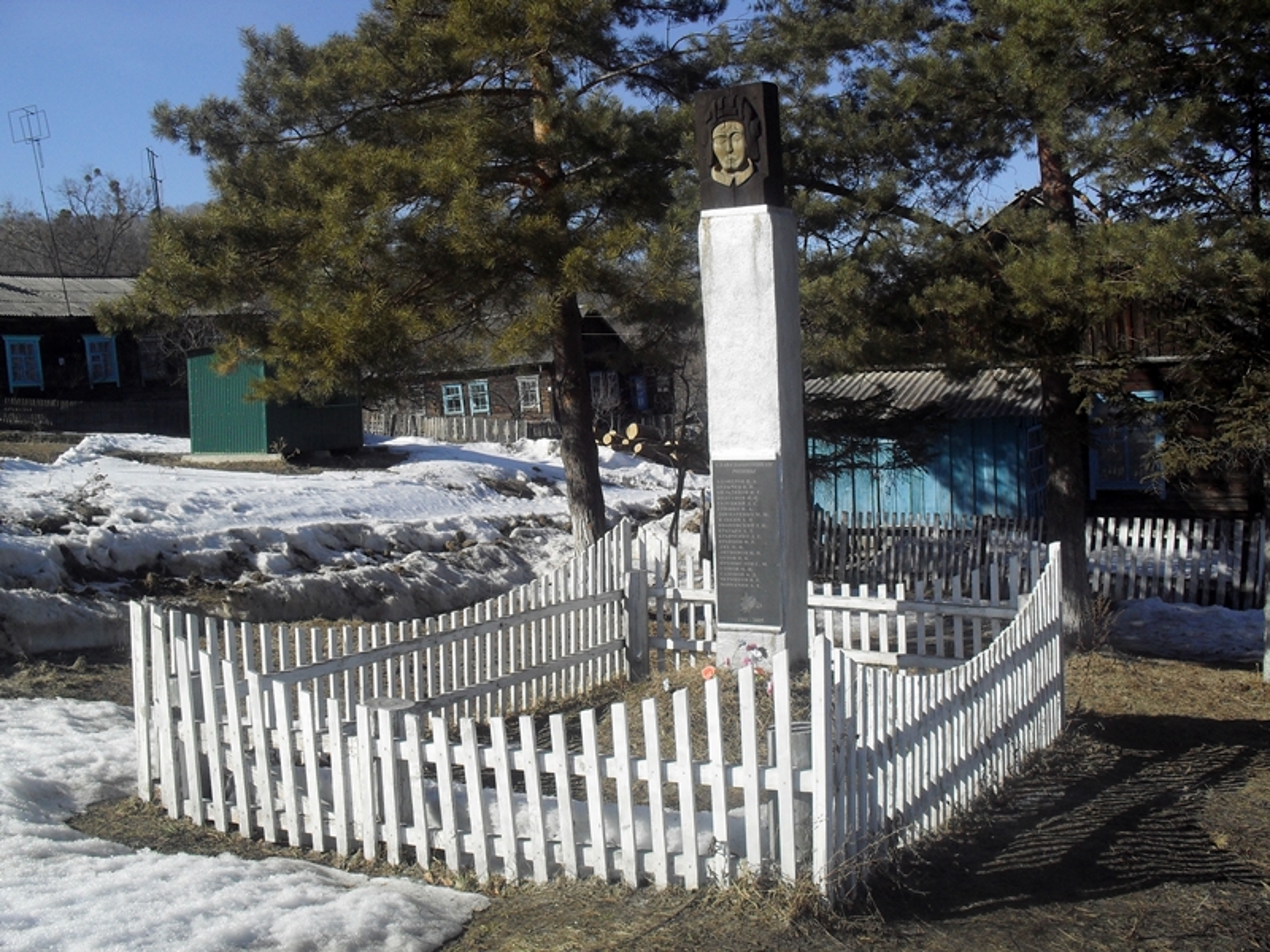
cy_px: 476
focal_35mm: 35
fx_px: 1284
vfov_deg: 40.7
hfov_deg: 52.6
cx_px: 635
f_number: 8.4
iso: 100
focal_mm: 6.3
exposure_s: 1/250
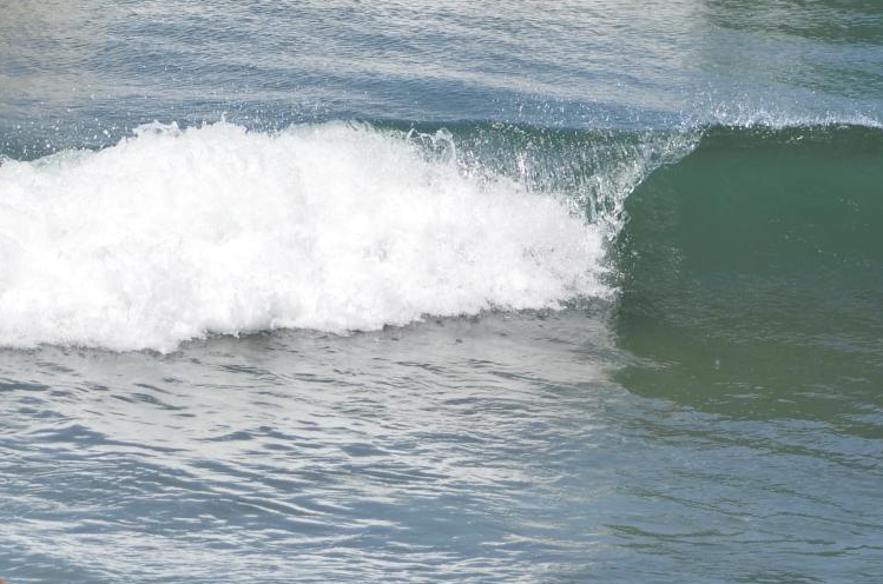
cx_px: -81
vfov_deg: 4.9
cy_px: -148
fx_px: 6780
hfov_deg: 7.4
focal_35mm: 277
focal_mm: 72
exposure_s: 1/1000
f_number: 7.1
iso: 100
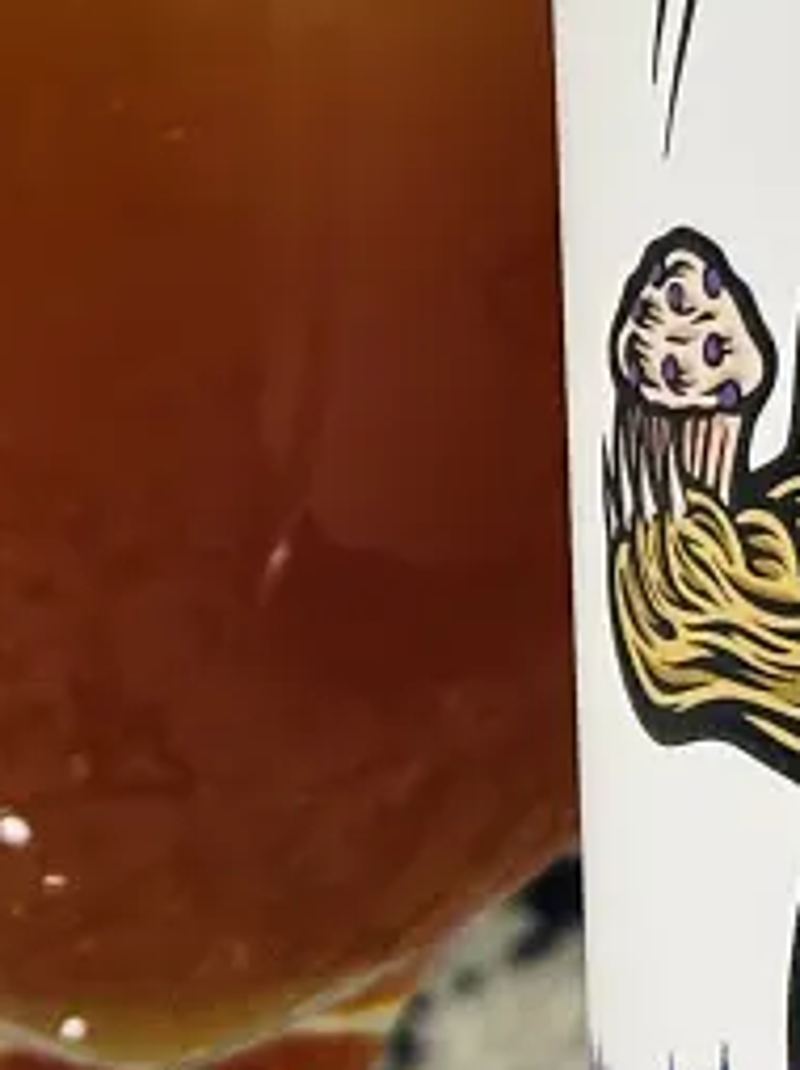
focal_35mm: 210
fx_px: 6482
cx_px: 585
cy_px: 354
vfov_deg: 9.4
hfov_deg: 7.1
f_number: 1.6
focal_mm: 5.96
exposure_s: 1/40
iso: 160
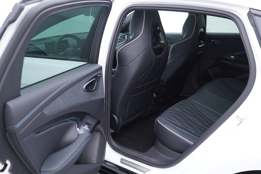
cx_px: 130
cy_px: 87
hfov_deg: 53.1
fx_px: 261
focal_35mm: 36
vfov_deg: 36.9
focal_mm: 24
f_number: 2.8
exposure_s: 1/40
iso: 200
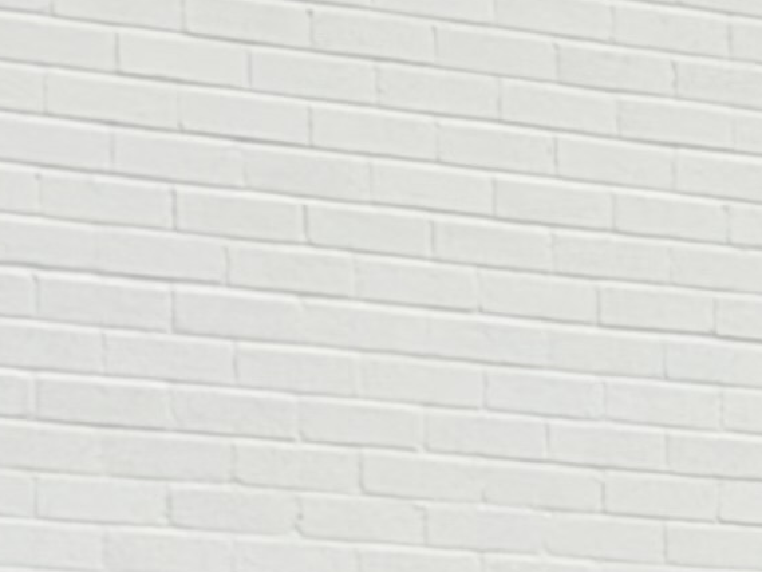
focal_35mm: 340
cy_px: 1073
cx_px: 2362
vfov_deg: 4.3
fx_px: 7486
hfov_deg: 5.4
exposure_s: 1/2088
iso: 64
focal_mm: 6.76
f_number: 1.78
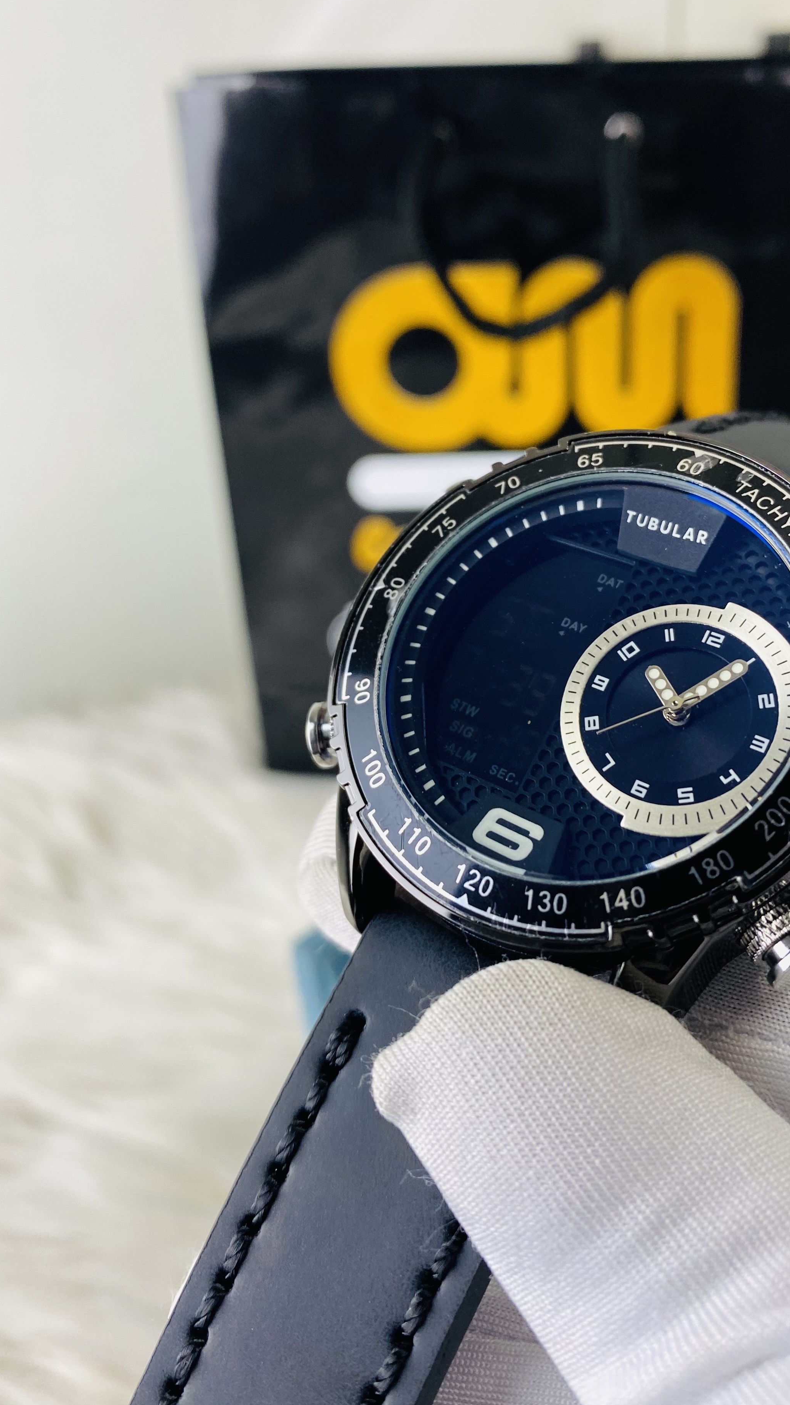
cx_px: 474
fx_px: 1117
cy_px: 652
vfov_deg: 64.2
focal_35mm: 30
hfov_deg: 38.8
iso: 50
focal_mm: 4.25
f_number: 1.8
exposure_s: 1/100
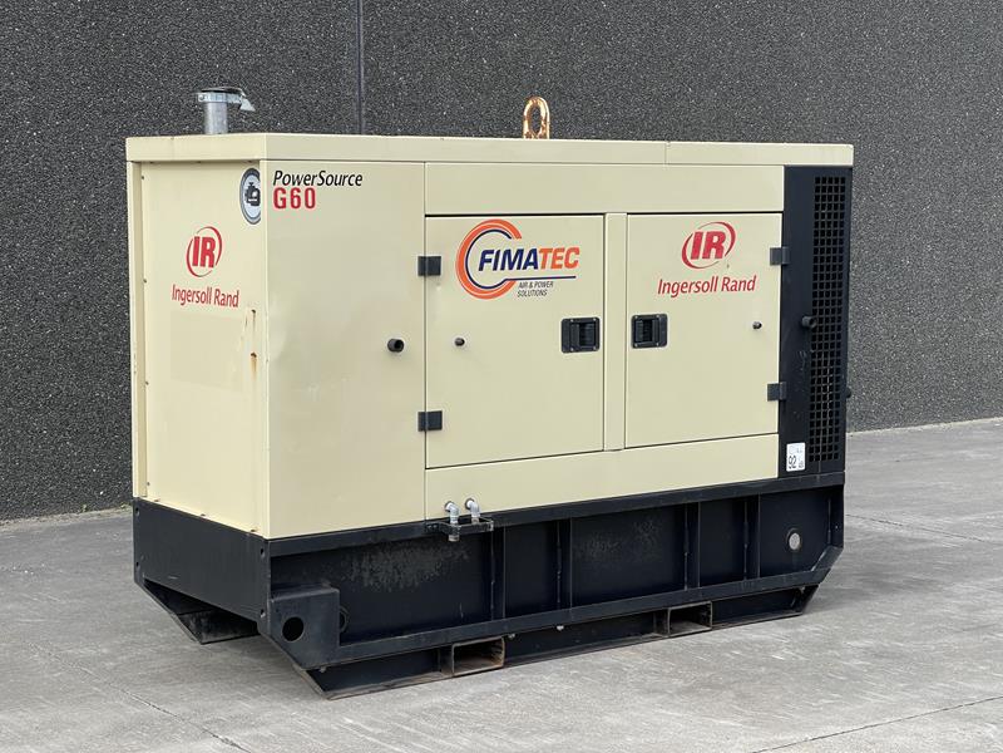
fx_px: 1854
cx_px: 502
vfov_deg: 22.9
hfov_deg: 30.3
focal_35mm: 64
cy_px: 376
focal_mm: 7.5
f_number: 2.2
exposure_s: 1/595
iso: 20
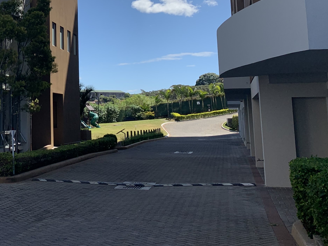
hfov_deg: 32.0
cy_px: 36
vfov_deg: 25.5
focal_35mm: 56
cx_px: 8
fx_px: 531
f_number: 1.8
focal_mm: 4.25
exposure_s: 1/1585
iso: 25
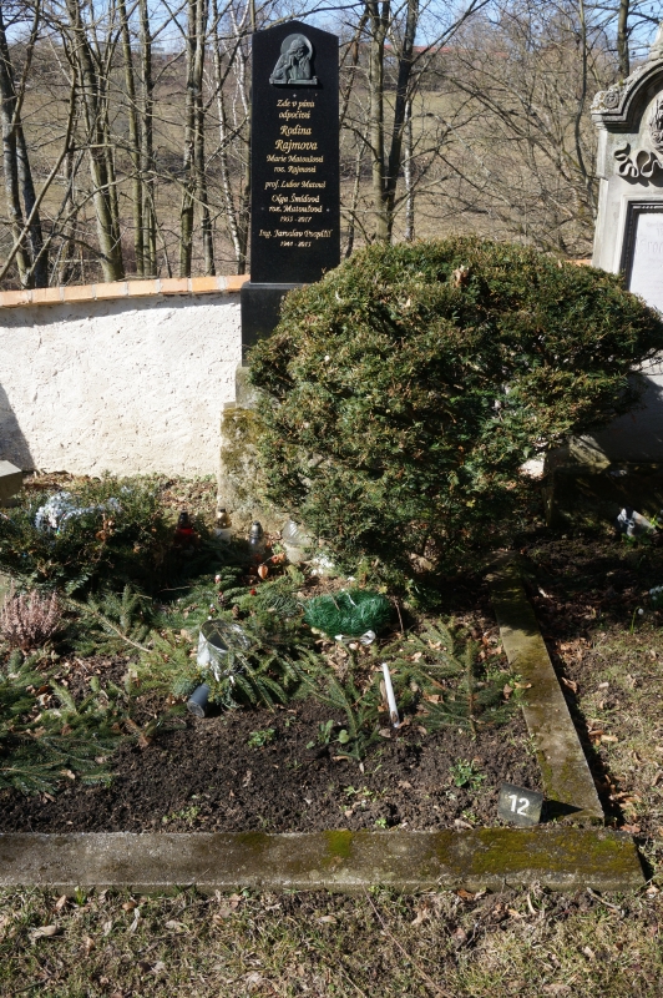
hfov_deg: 36.8
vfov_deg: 53.2
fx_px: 996
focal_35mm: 36
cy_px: 499
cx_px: 332
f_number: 8
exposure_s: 1/125
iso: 100
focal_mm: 24
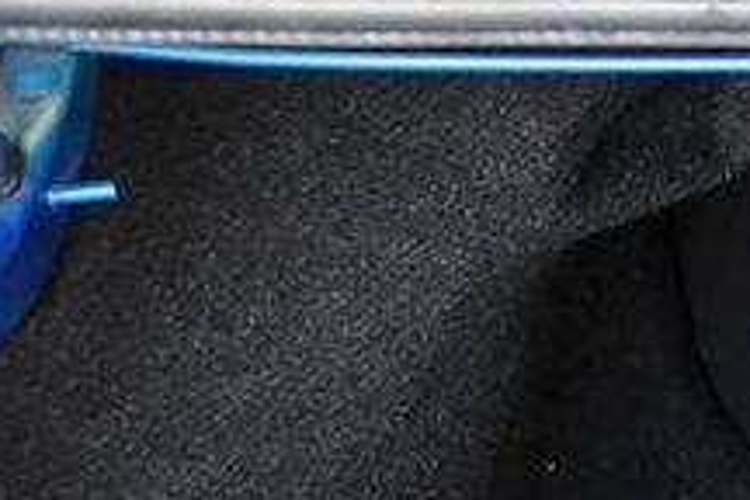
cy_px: 998
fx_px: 3562
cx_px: 1635
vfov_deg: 7.7
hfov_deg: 10.7
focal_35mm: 171
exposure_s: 1/250
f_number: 3.5
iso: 2500
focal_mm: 24
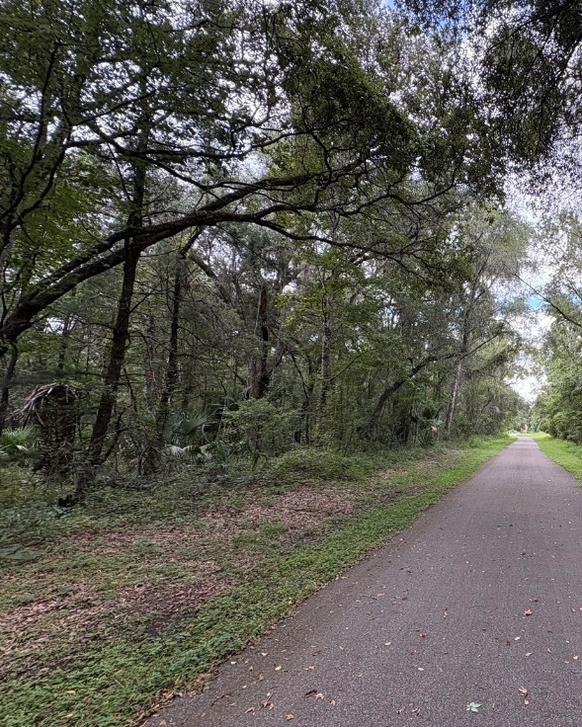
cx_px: 501
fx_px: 409
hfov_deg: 62.0
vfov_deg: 83.3
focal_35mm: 19
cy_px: 367
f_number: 2.2
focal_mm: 2.22
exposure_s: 1/116
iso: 125
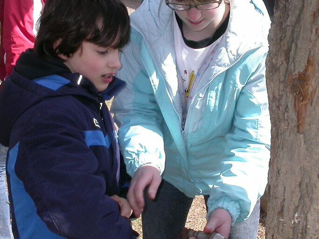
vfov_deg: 18.4
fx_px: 737
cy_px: 114
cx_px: 149
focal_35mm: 80
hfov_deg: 24.4
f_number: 6.7
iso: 100
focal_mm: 7.85
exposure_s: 1/168
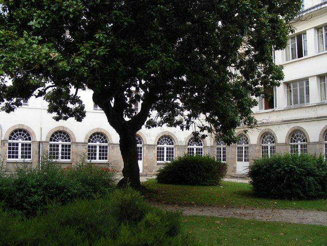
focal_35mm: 38
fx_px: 359
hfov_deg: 49.0
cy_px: 123
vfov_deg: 37.7
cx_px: 164
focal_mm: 6.3
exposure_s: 1/124
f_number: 4
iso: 50
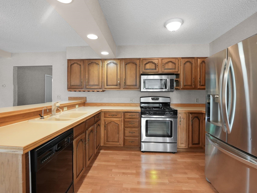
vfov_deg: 78.1
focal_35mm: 16
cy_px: 95
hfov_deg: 94.5
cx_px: 125
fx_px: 119
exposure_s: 1/125
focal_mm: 14
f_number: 4.5
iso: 10000
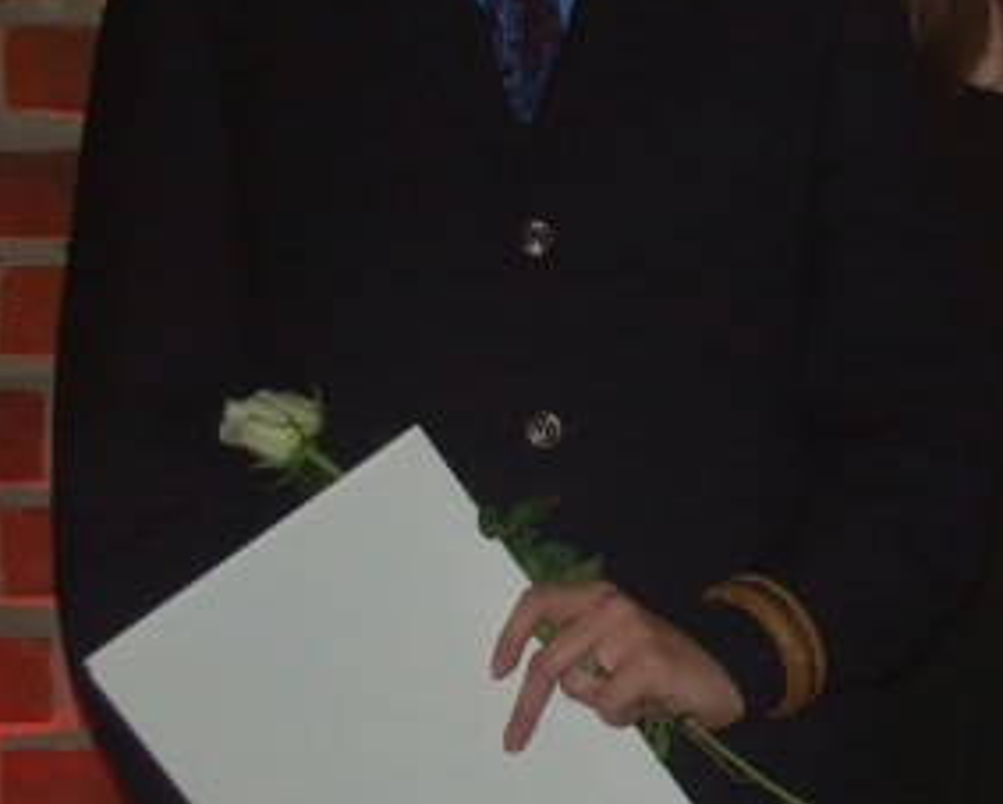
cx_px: 1240
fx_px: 4487
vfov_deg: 10.2
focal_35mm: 151
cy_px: 163
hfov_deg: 12.4
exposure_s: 1/60
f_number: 5
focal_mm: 38
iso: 400
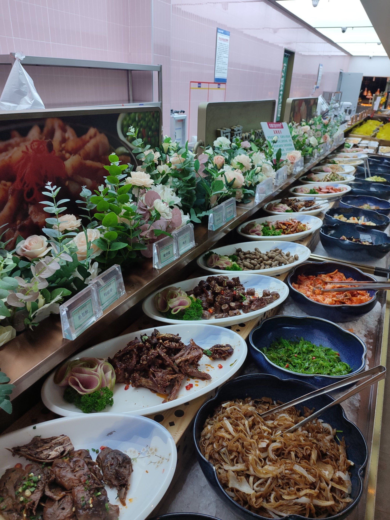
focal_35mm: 25
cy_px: 260
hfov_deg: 54.9
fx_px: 376
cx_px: 195
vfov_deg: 69.4
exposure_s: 1/33
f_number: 1.75
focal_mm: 5.96
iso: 84
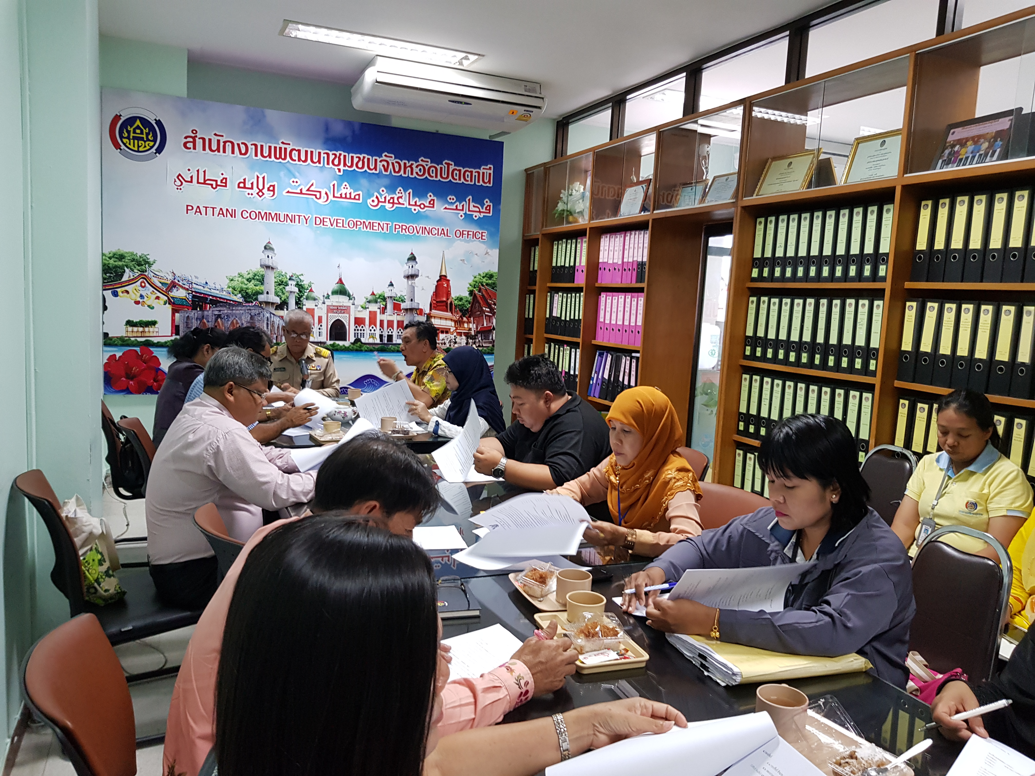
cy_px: 388
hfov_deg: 67.3
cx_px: 518
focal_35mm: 26
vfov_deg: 53.1
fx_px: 777
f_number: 1.7
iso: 200
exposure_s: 1/33
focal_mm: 4.3
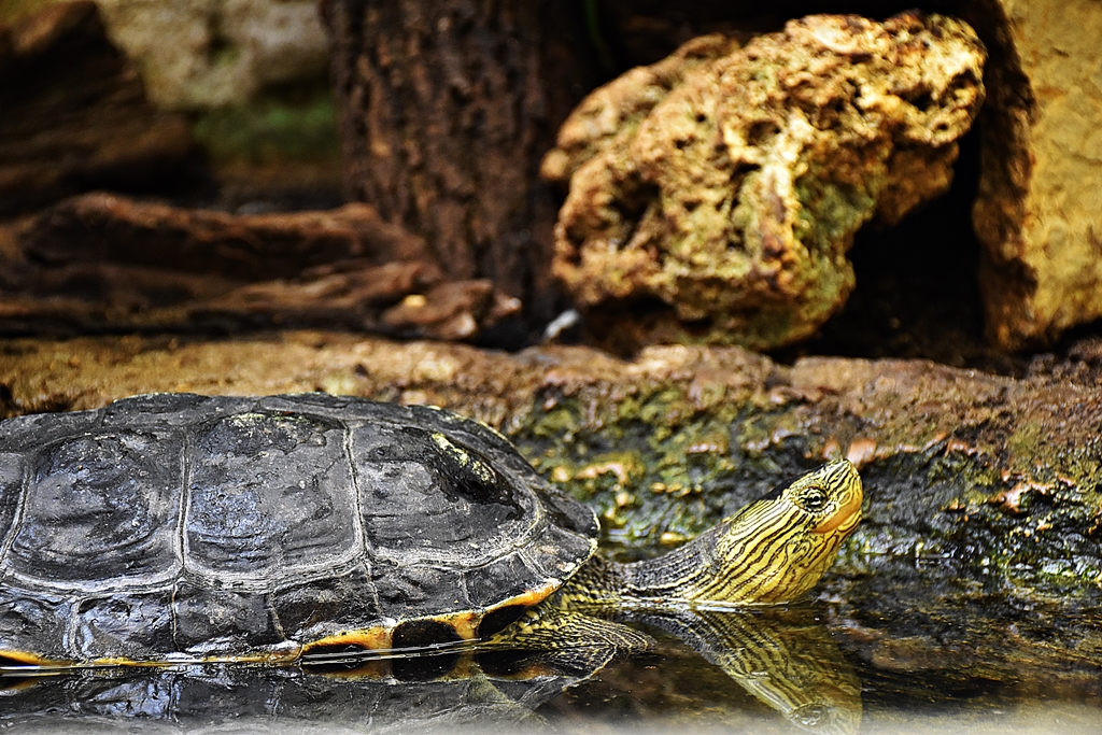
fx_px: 3214
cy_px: 368
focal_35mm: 105
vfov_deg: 13.0
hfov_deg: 19.5
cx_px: 551
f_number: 5
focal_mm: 70
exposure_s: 1/60
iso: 1600
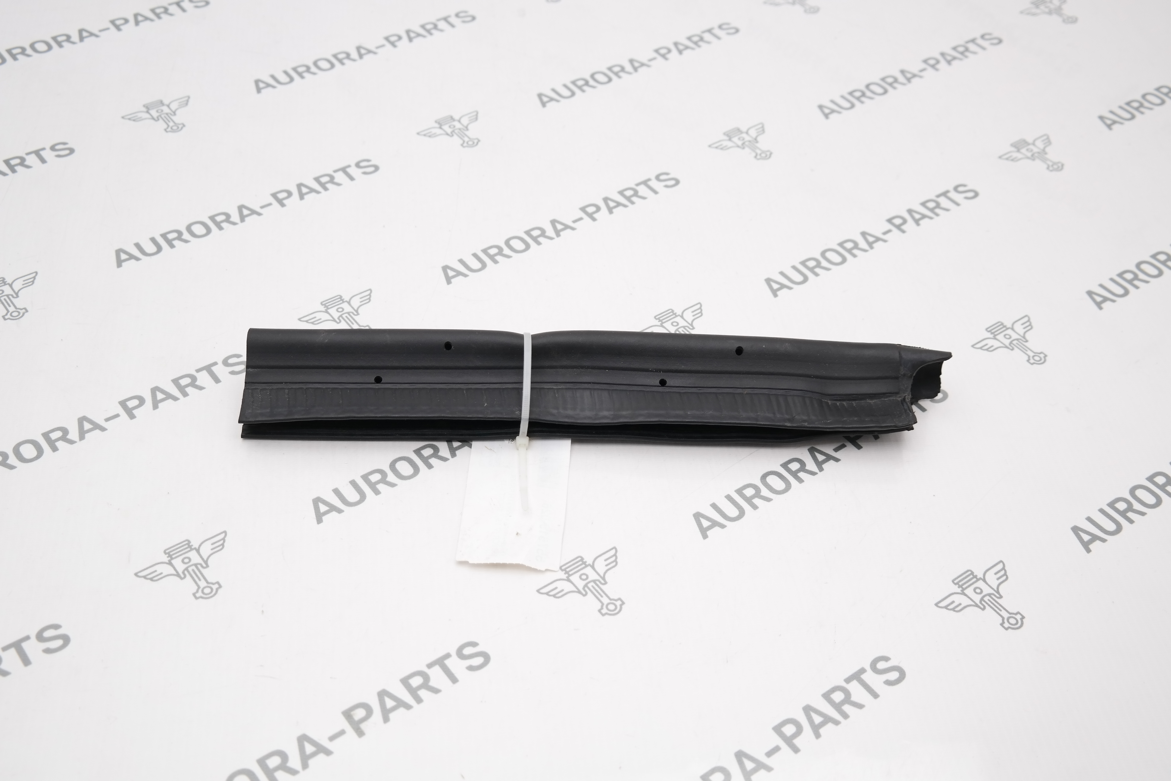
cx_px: 586
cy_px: 390
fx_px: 1496
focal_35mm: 46
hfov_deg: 42.7
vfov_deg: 29.2
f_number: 4.5
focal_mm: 30
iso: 200
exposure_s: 1/100
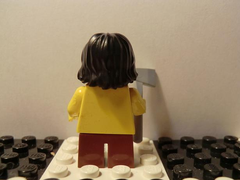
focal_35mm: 34
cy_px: 90
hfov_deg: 54.0
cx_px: 120
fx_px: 236
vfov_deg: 41.8
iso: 250
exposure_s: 1/60
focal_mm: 6.1
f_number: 3.6
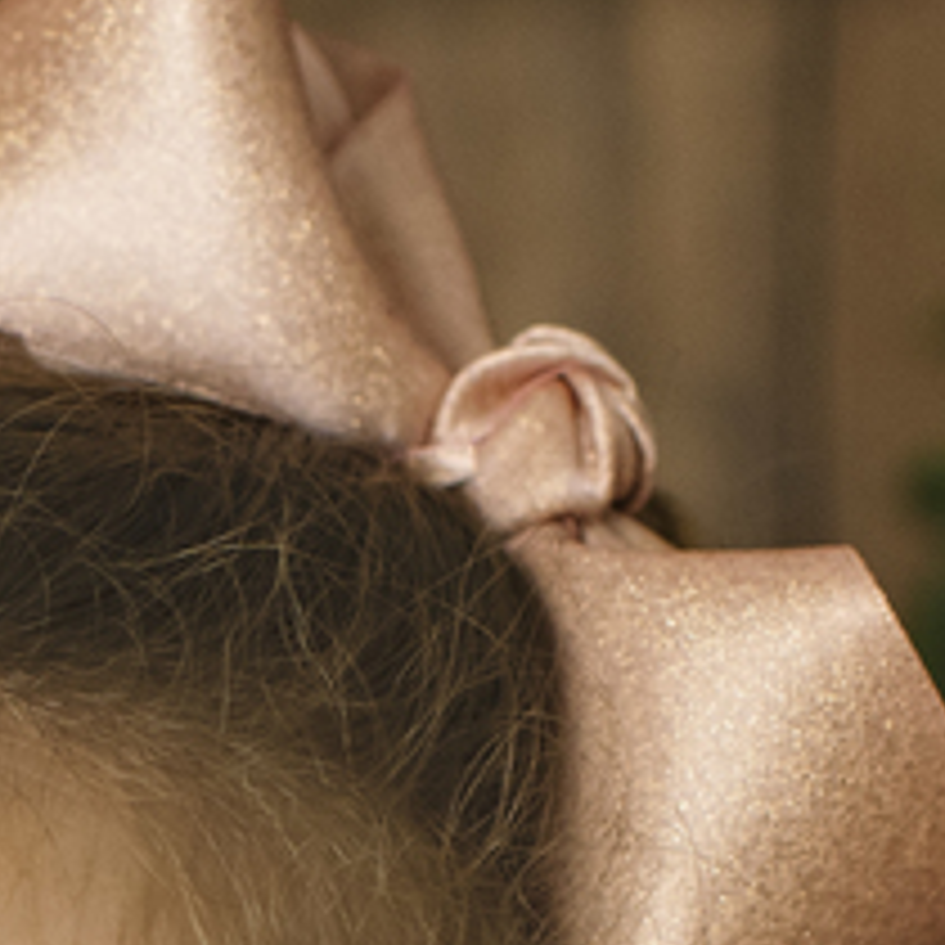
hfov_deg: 6.8
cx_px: -454
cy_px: 1791
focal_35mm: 254
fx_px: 7858
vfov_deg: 6.7
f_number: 3.5
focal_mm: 35
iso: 640
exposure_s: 1/200
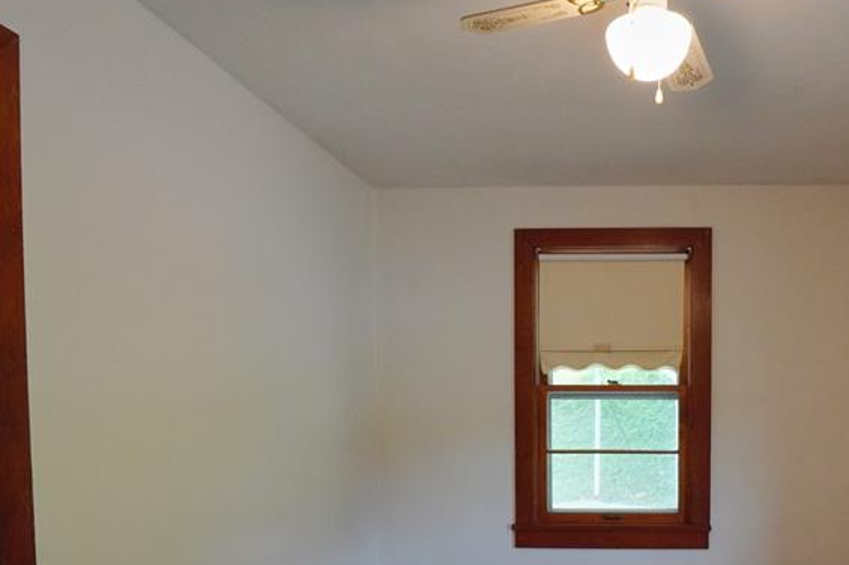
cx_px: 625
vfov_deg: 41.8
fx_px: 705
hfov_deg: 59.2
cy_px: 449
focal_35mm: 30
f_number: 4
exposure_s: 1/160
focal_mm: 11
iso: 1600
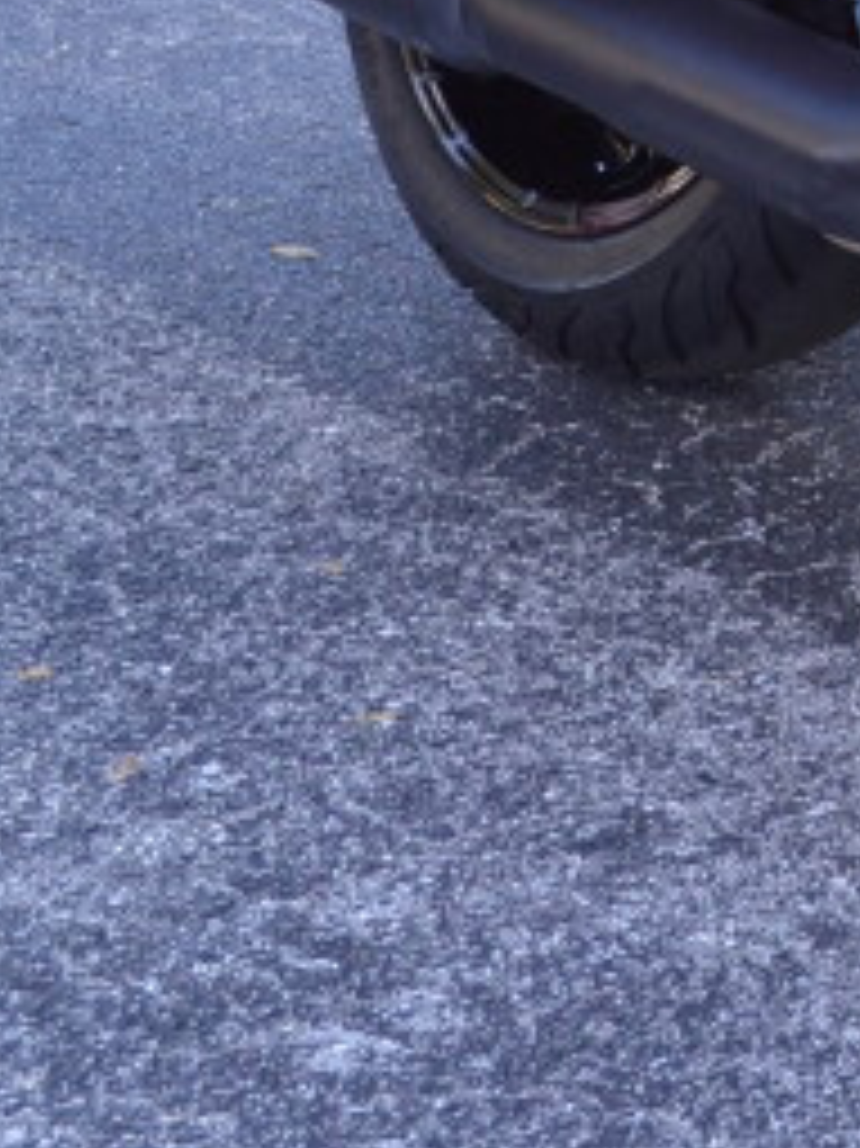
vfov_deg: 14.0
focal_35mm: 136
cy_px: -324
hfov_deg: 9.9
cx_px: 1891
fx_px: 4509
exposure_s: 1/125
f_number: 5.6
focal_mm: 20
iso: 250
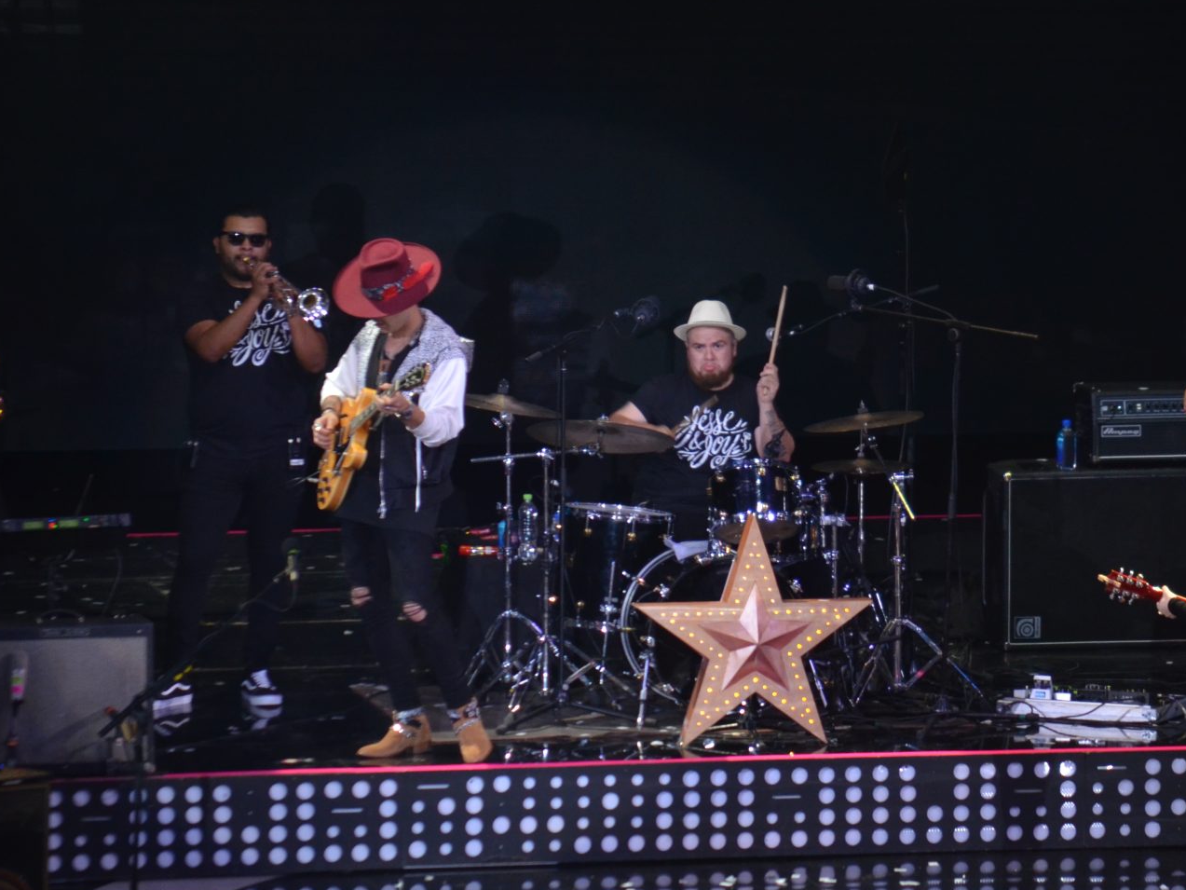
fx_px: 15865
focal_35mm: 463
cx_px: 838
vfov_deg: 3.2
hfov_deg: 4.3
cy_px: 500
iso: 800
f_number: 5.6
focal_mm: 200
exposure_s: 1/125
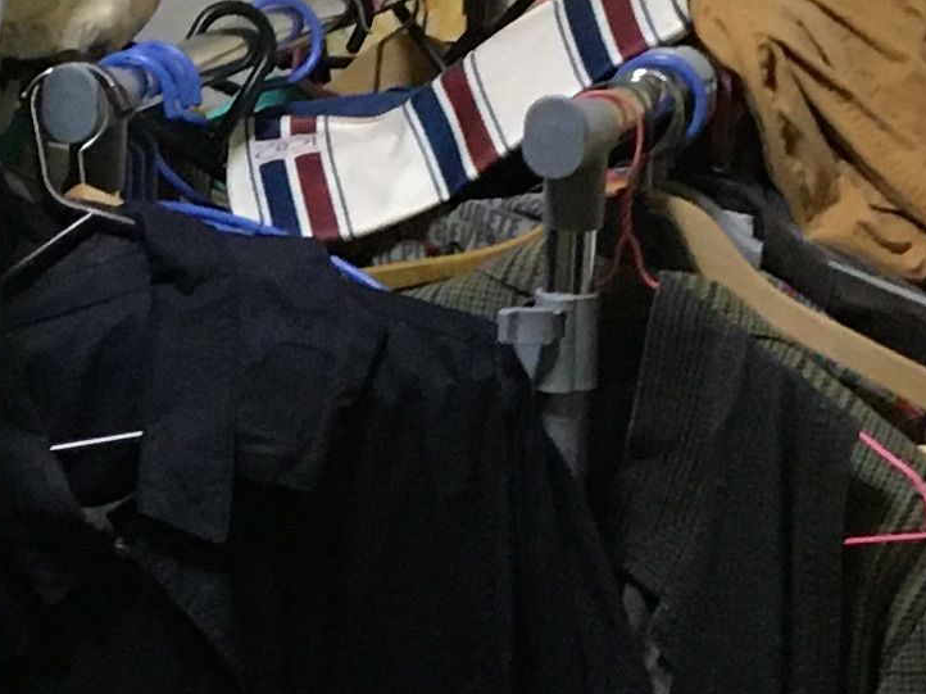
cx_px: -360
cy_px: 625
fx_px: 4332
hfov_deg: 11.8
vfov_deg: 9.1
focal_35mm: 162
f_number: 2.2
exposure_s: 1/30
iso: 160
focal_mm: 4.15
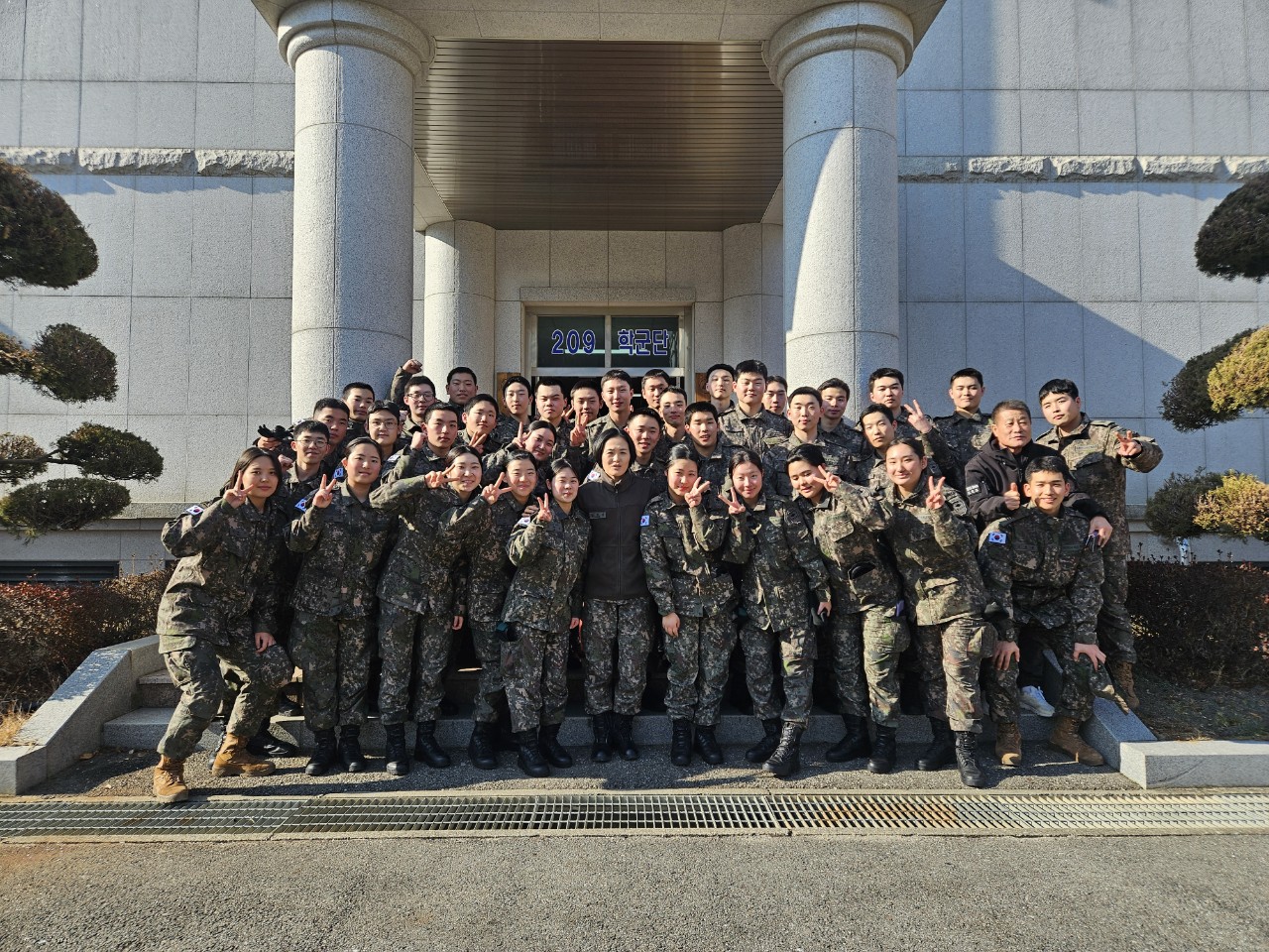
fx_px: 843
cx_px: 634
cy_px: 476
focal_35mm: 23
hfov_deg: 73.9
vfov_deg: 58.9
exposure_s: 1/833
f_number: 1.8
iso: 25
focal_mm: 5.4
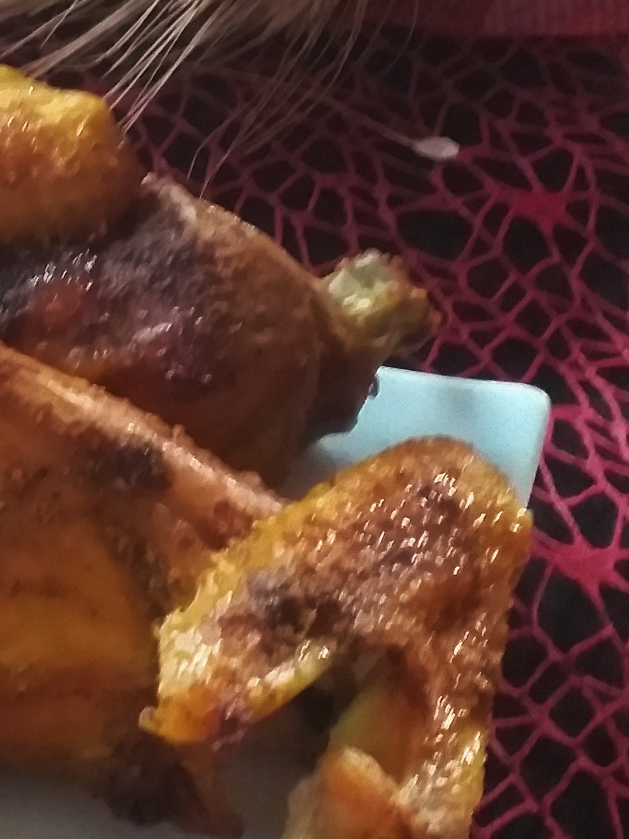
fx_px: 1817
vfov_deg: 25.9
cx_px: -125
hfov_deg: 18.6
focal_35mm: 75
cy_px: 335
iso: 400
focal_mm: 3.6
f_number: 1.9
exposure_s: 1/20
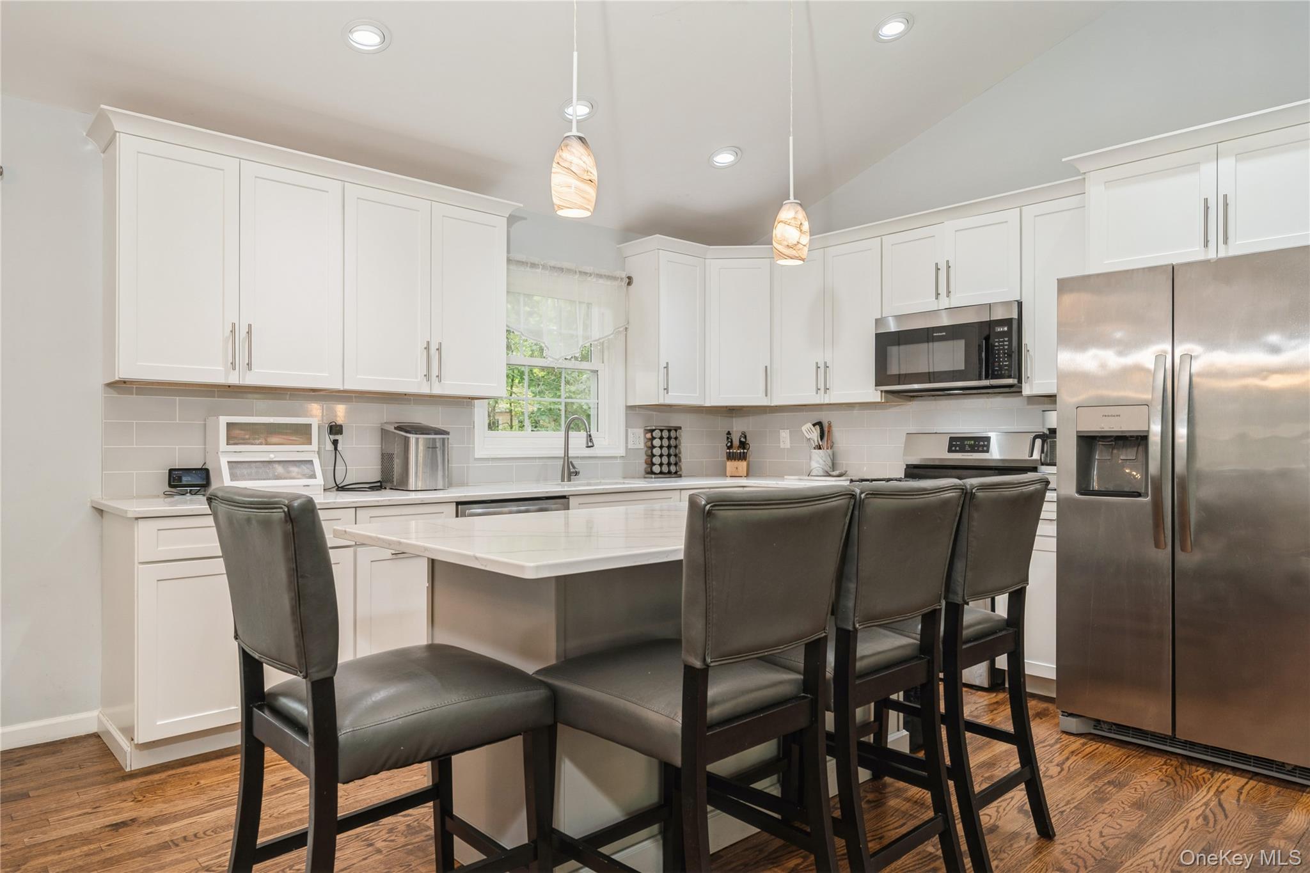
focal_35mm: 22
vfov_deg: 57.2
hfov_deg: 78.6
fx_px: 800
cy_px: 436
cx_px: 655
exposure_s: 1/10
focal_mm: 22
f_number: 8
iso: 200
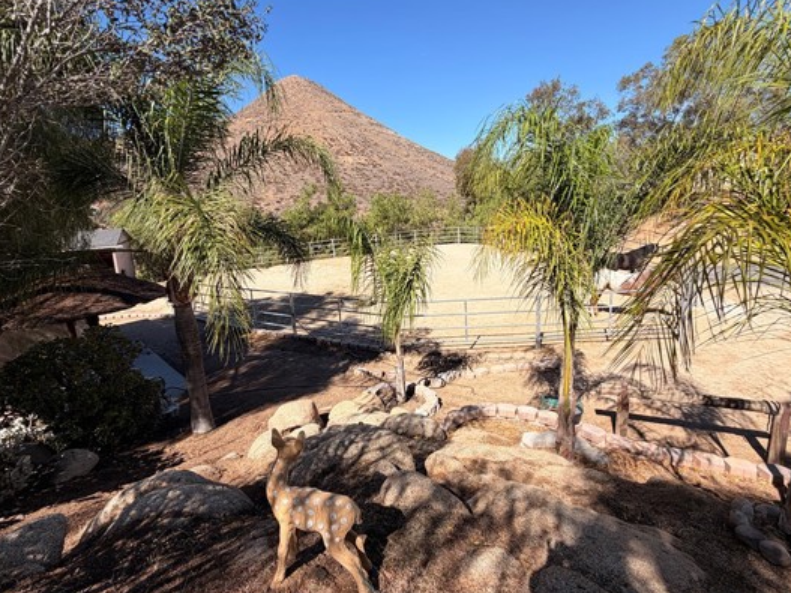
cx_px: 381
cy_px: 272
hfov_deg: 91.0
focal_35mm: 17
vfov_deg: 74.6
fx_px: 388
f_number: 2.2
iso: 25
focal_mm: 2.22
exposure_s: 1/770
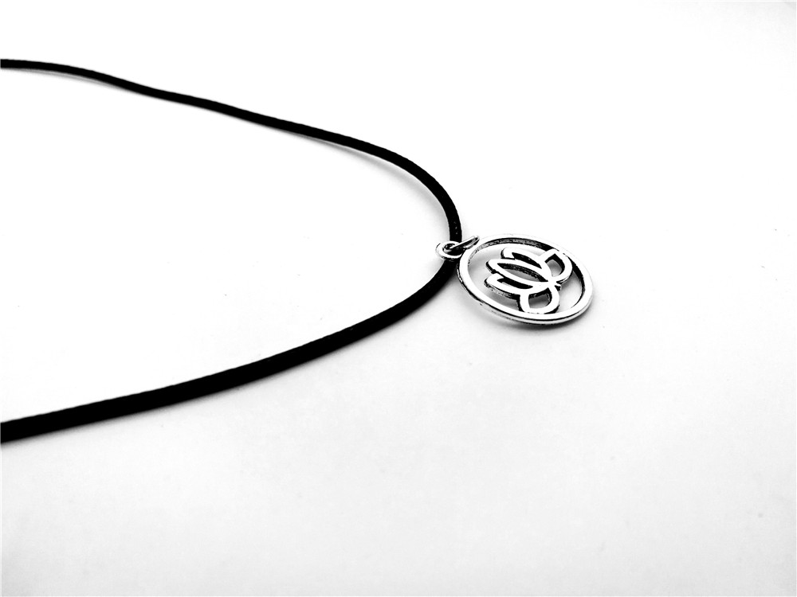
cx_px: 398
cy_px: 298
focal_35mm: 27
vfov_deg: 51.4
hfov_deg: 65.3
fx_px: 622
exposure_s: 1/120
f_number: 2.2
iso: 80
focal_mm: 4.5
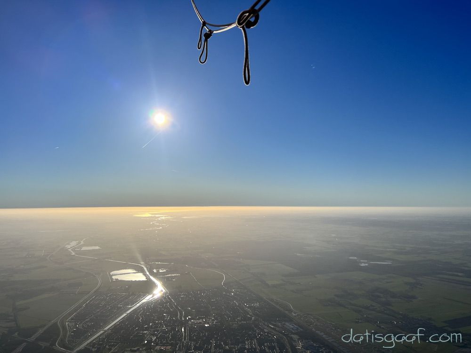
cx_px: 236
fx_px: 354
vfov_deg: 53.1
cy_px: 176
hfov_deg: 67.3
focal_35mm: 26
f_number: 1.5
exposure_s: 1/16393
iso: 50
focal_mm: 5.7
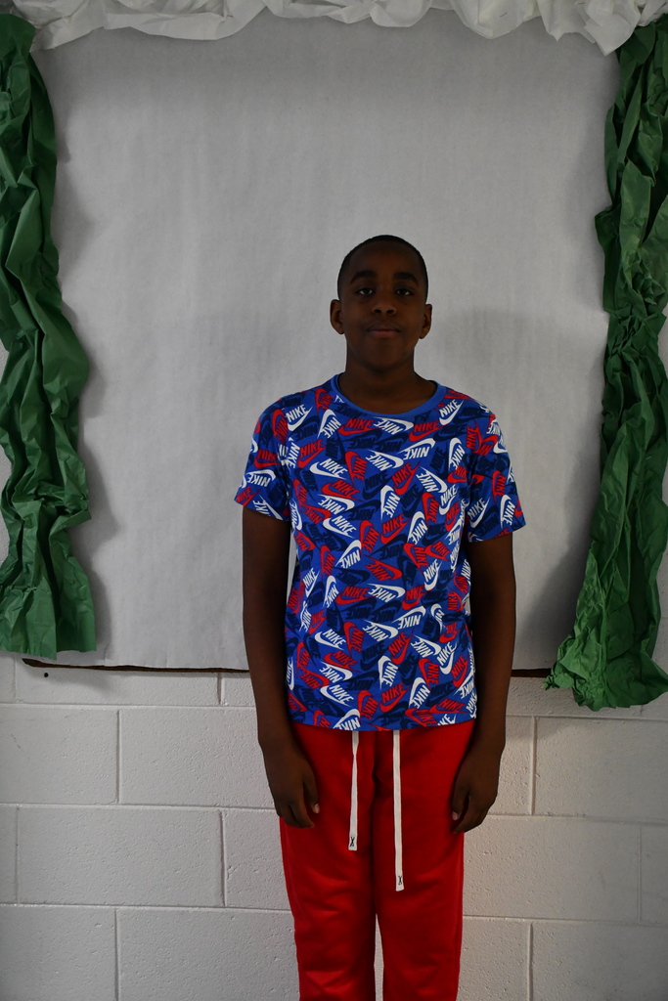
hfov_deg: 33.4
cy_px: 500
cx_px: 334
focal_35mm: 40
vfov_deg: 48.5
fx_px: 1113
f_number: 4
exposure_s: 1/125
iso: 3200
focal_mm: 27
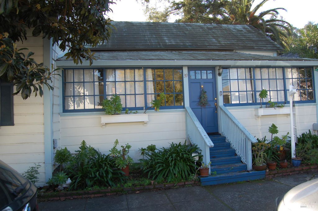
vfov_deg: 47.8
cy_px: 106
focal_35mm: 27
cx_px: 159
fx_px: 238
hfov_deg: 67.4
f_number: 6.3
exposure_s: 1/160
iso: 200
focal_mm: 18
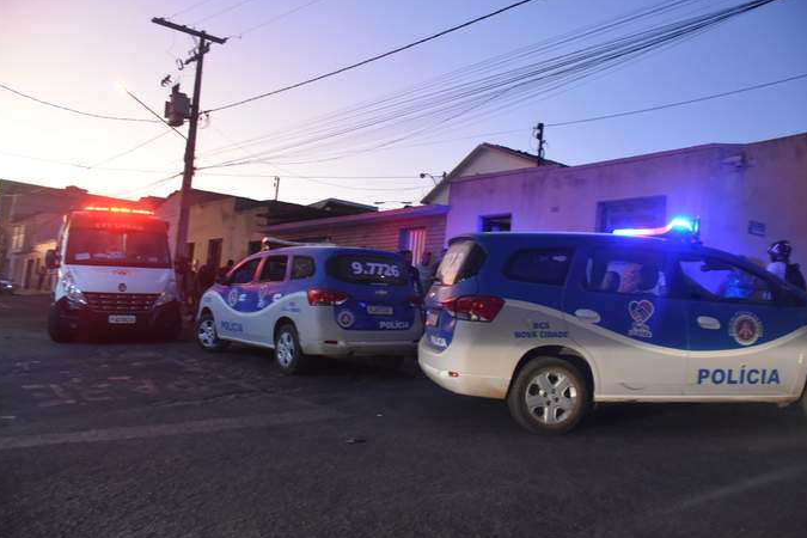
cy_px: 274
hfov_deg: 65.5
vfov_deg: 46.4
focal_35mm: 28
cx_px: 411
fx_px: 628
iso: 2000
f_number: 4
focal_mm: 18
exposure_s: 1/60
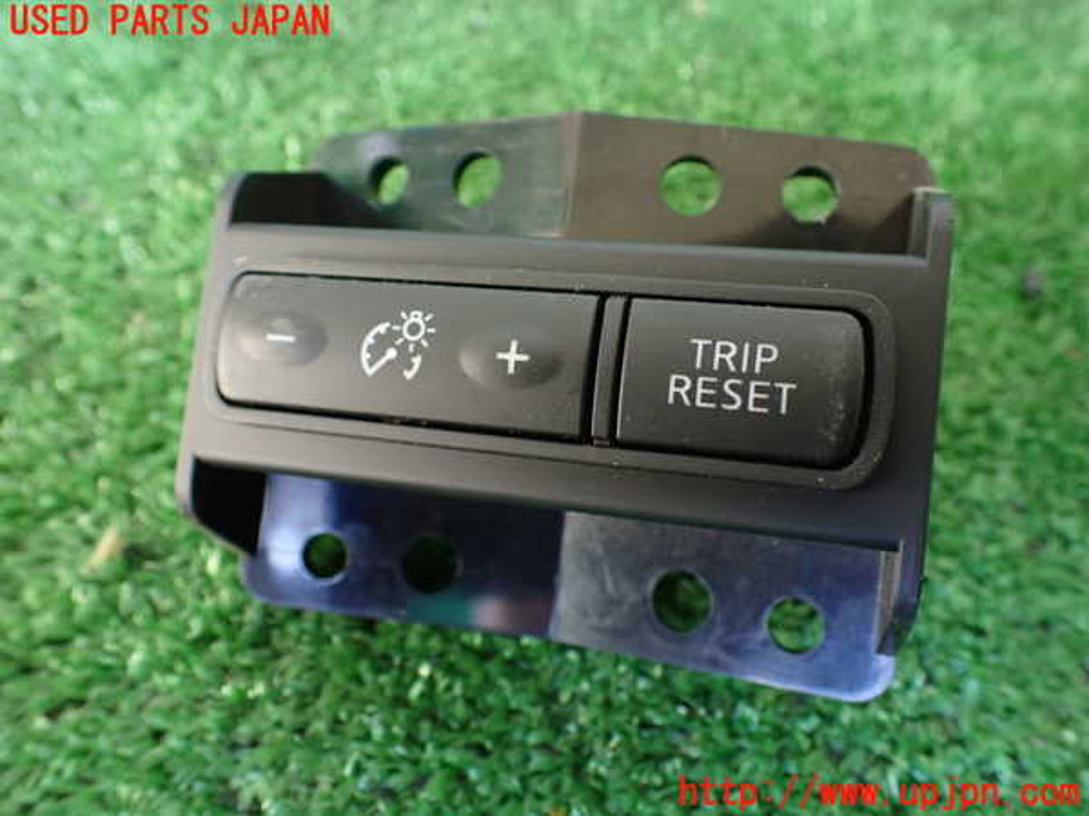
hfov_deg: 60.0
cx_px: 544
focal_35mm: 30
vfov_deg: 46.8
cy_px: 408
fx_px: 944
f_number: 2.3
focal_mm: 5.4
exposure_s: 1/80
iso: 800
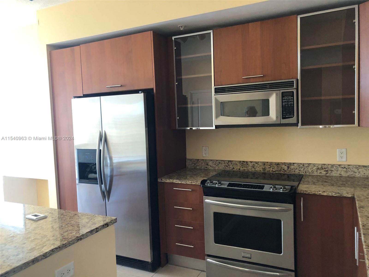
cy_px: 138
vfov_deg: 49.7
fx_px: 298
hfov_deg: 63.4
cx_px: 184
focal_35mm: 28
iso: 40
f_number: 1.8
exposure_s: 1/30
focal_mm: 3.99
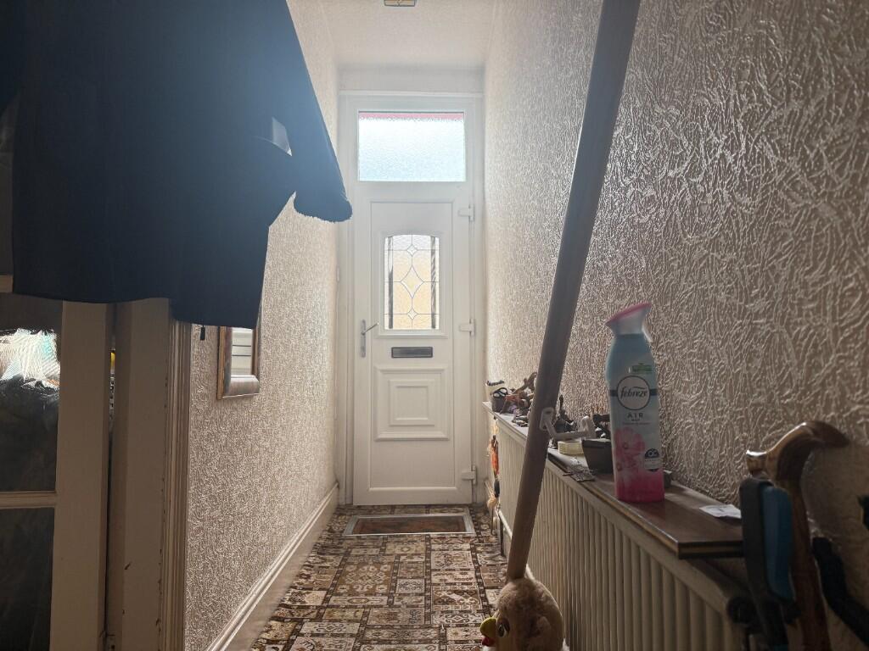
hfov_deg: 71.6
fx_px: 602
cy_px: 326
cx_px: 434
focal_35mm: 24
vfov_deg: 56.8
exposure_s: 1/128
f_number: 1.78
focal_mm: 6.76
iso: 160
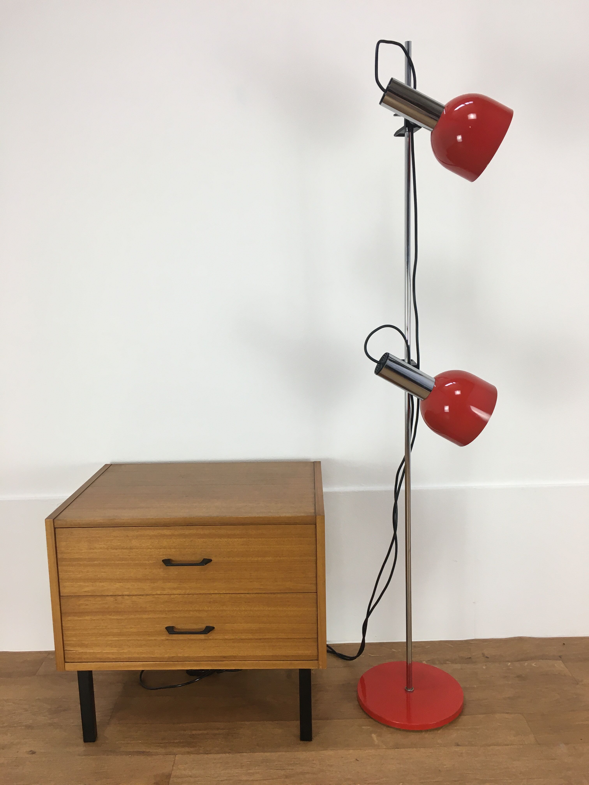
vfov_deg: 61.7
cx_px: 294
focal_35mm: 29
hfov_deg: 48.2
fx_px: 658
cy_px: 392
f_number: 2.2
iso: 32
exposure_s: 1/33
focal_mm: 4.15
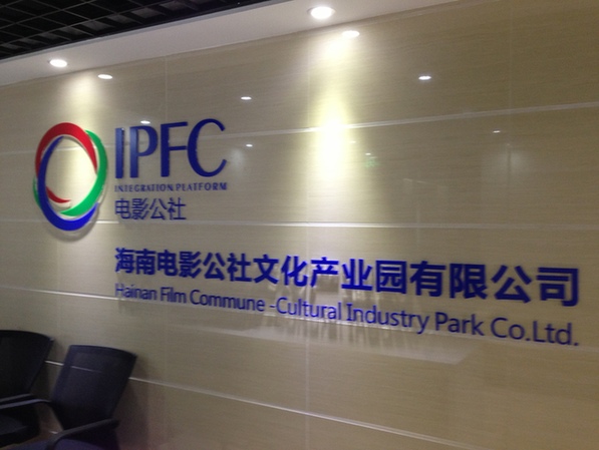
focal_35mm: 33
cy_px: 225
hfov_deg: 55.3
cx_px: 300
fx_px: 572
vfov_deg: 43.0
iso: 125
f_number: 2.4
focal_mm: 4.13
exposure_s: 1/20
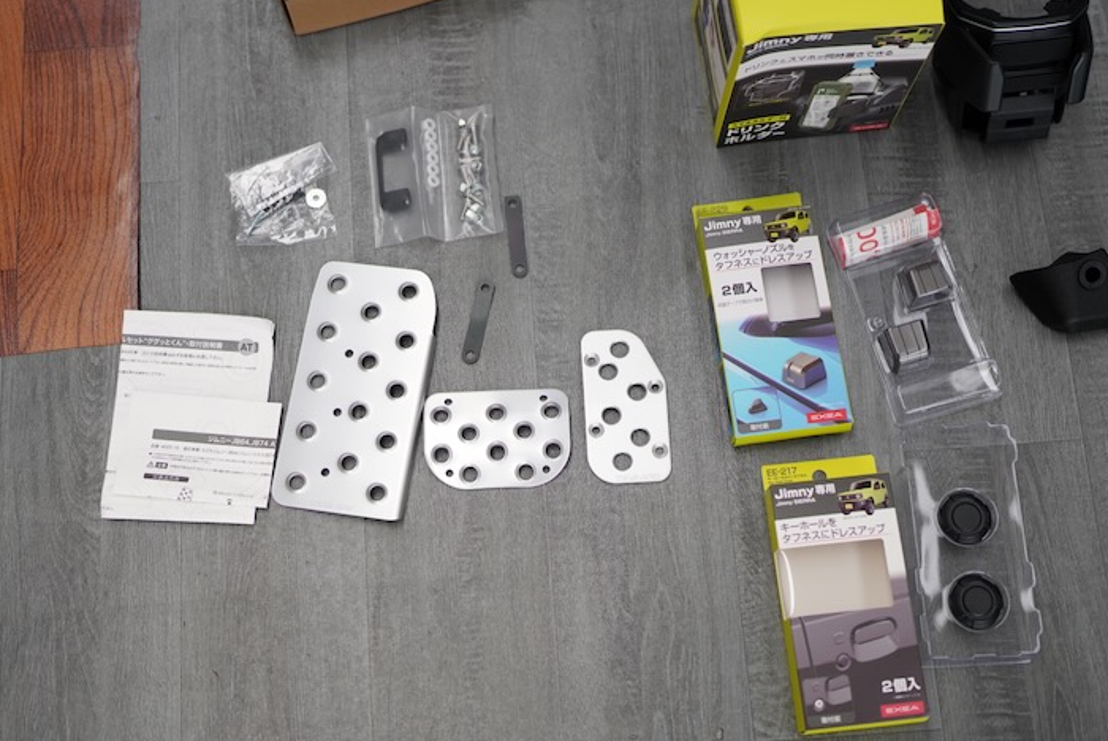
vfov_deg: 27.0
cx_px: 567
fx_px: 1540
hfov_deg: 39.6
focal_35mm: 50
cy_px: 369
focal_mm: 35
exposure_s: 1/8000
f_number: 1.4
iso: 800
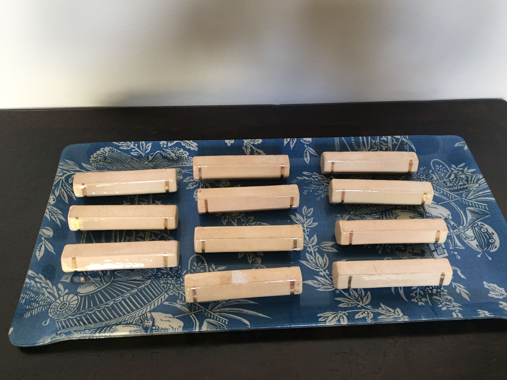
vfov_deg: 48.2
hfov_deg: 61.7
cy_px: 190
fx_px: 425
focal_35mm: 29
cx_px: 254
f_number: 2.2
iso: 200
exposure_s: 1/33
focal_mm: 4.15
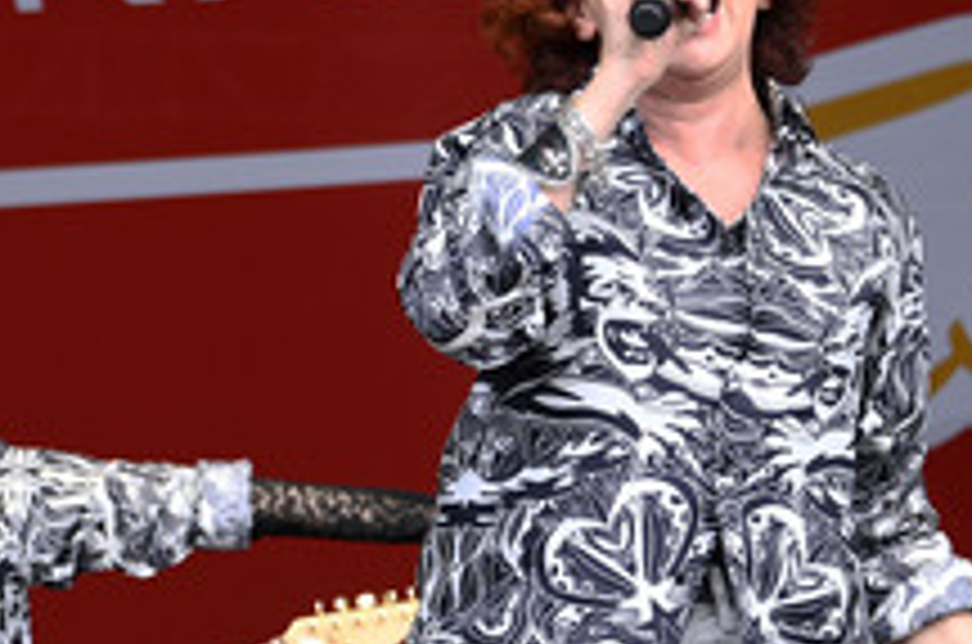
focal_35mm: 205
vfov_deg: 6.7
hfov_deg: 10.0
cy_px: 333
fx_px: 5523
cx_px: 286
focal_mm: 98
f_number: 5.3
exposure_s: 1/250
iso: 500
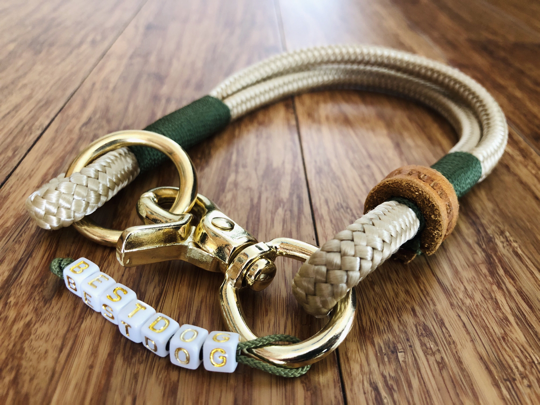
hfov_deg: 63.4
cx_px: 270
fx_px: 437
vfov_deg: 49.7
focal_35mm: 28
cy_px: 202
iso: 50
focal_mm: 4
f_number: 1.8
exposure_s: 1/15
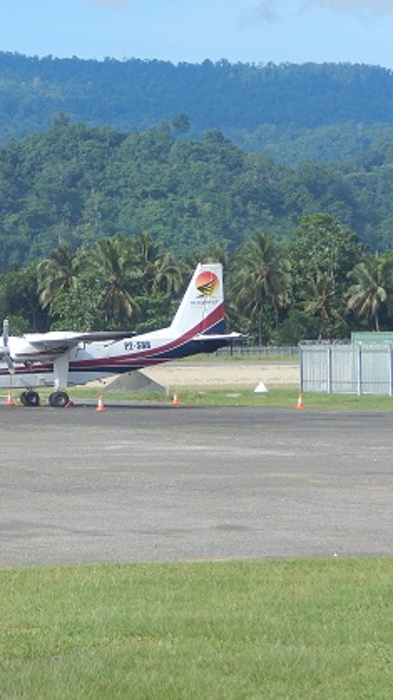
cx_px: 18
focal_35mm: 168
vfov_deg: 12.8
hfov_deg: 7.2
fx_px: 3114
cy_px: 350
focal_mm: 20.5
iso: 125
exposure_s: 1/800
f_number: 4.6
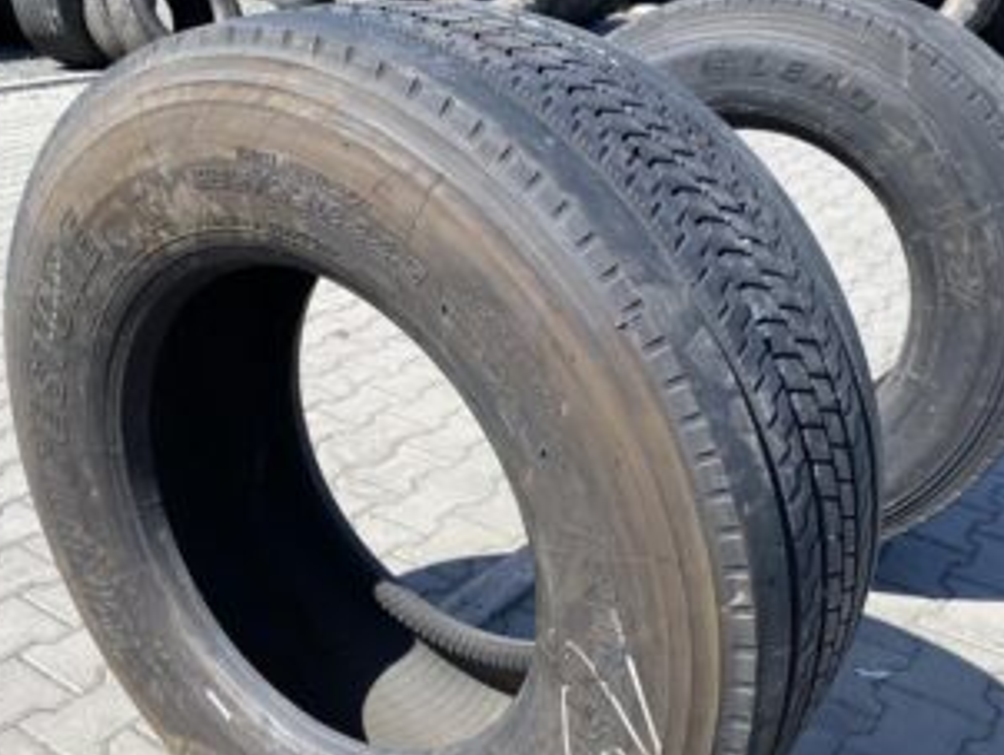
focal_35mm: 37
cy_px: 474
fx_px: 1074
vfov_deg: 38.5
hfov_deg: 50.0
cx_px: 452
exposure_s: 1/1300
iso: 32
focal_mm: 4.25
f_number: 1.8
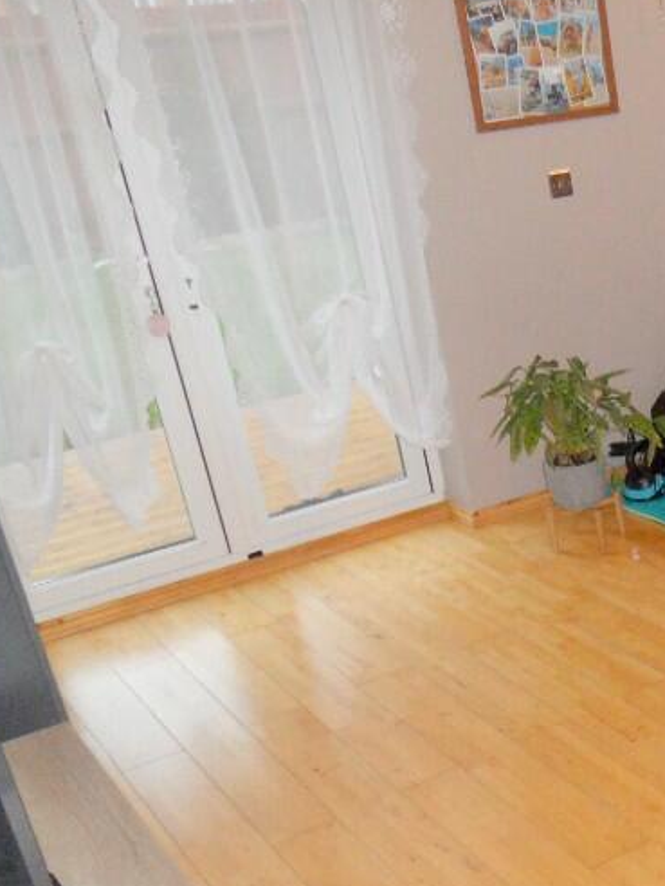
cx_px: 870
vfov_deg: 37.7
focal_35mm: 50
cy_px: 610
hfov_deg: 25.1
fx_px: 1281
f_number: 3.2
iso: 240
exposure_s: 1/30
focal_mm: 3.9
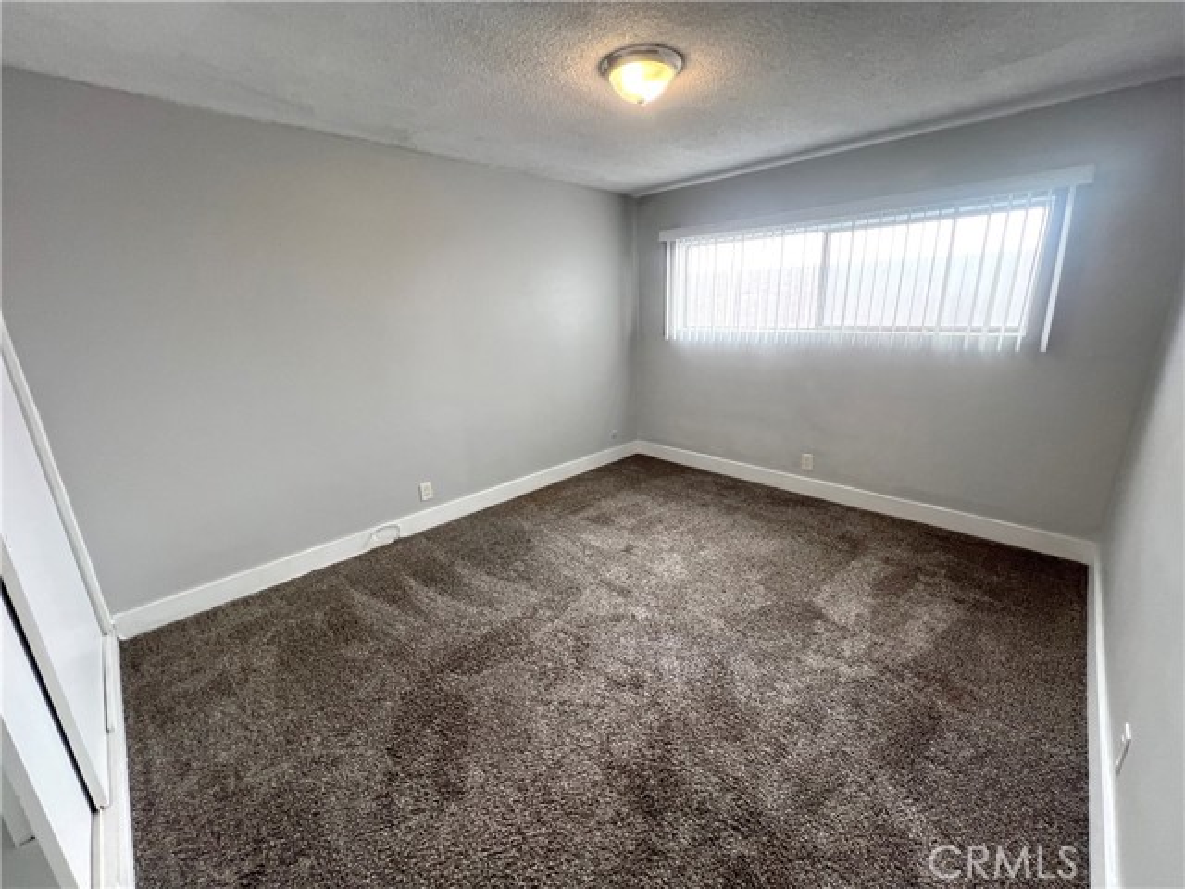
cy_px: 444
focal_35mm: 13
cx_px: 592
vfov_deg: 89.9
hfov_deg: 106.2
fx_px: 445
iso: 125
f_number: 1.8
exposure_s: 1/120
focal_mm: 1.57
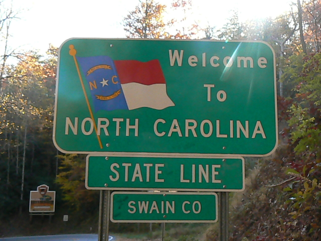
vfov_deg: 28.6
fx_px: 473
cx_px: 160
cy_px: 120
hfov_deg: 37.5
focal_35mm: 51
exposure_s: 1/500
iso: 800
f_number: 6.3
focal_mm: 8.4
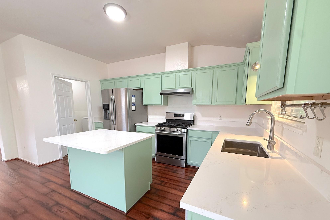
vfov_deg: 76.9
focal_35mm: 15
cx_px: 167
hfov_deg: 100.4
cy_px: 125
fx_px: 137
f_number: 2.2
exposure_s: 1/60
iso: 250
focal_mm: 2.22
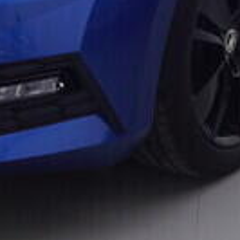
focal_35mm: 147
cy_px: -184
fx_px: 1155
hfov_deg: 11.9
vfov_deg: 11.1
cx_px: 130
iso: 200
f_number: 5
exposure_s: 1/80
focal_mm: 15
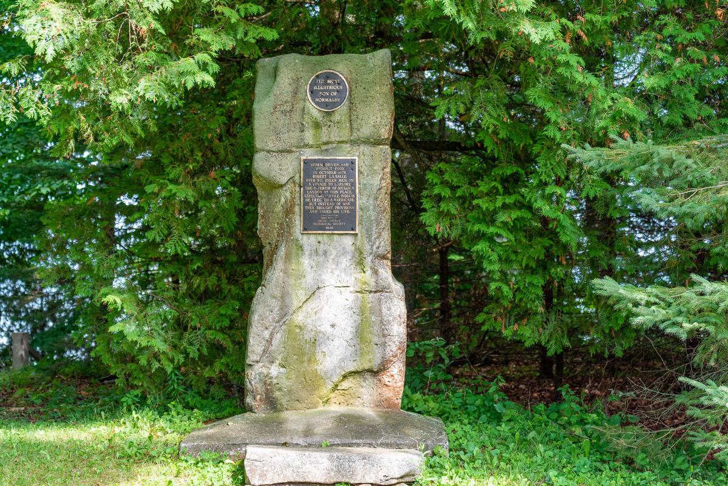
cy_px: 243
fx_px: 1416
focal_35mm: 70
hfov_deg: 28.8
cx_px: 364
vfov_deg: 19.5
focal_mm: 70
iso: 280
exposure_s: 1/400
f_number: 4
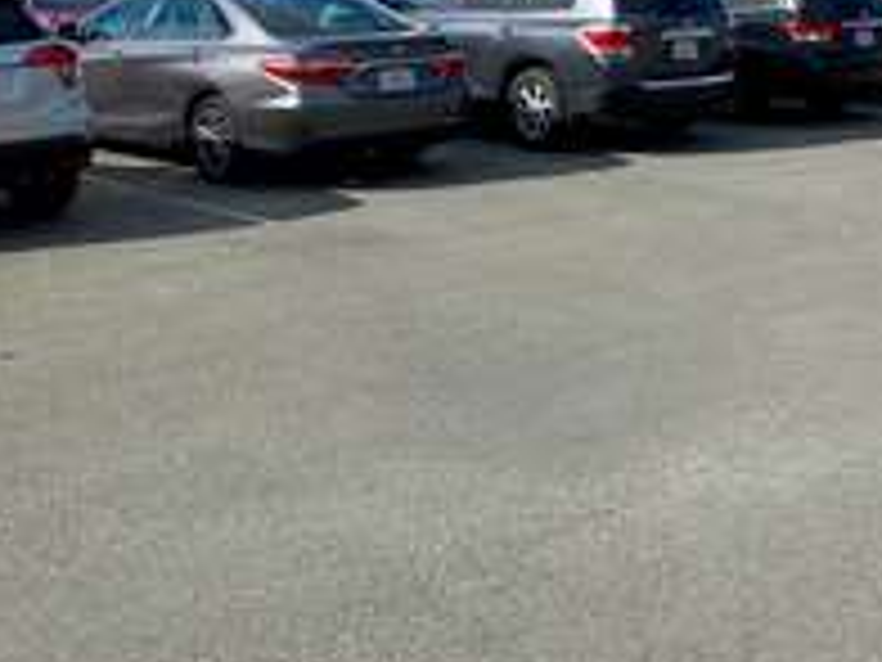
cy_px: 104
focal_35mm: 53
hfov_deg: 34.8
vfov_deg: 26.8
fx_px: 1350
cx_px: 734
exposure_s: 1/3731
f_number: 1.8
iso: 32
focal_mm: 4.25
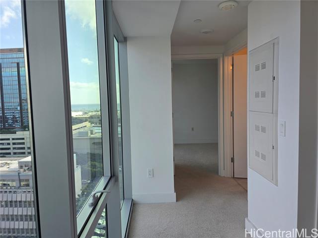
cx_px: 159
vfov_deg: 58.9
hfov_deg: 73.9
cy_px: 119
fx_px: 211
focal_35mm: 23
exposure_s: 1/120
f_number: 1.7
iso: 16
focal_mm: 6.3
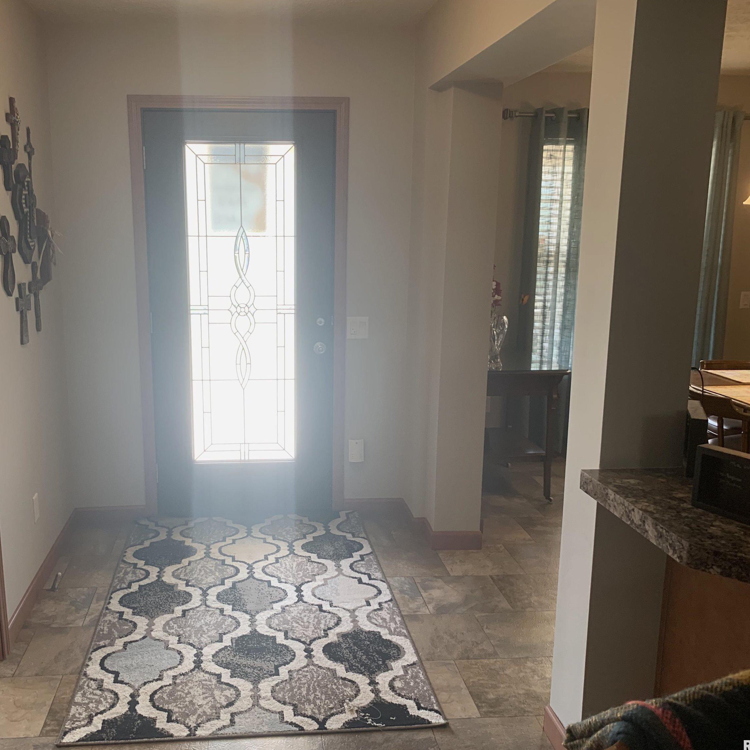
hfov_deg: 52.1
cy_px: 377
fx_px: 760
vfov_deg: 52.5
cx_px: 288
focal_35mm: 31
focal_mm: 4.25
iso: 64
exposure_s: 1/60
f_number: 1.8
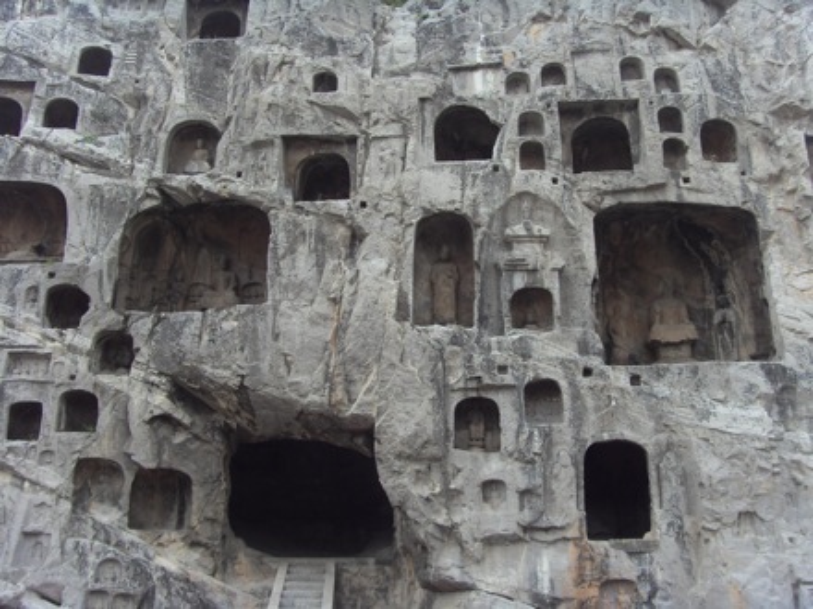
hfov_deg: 47.9
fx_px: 916
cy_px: 304
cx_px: 406
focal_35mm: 39
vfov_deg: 36.8
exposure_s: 1/90
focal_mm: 6.6
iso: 100
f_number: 3.5
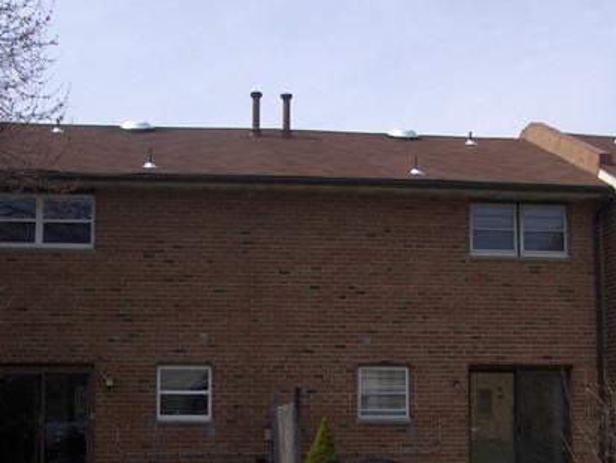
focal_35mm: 62
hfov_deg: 31.1
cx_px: 370
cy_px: 333
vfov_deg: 23.5
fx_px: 1104
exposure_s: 1/1754
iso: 100
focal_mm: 6.8
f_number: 4.59
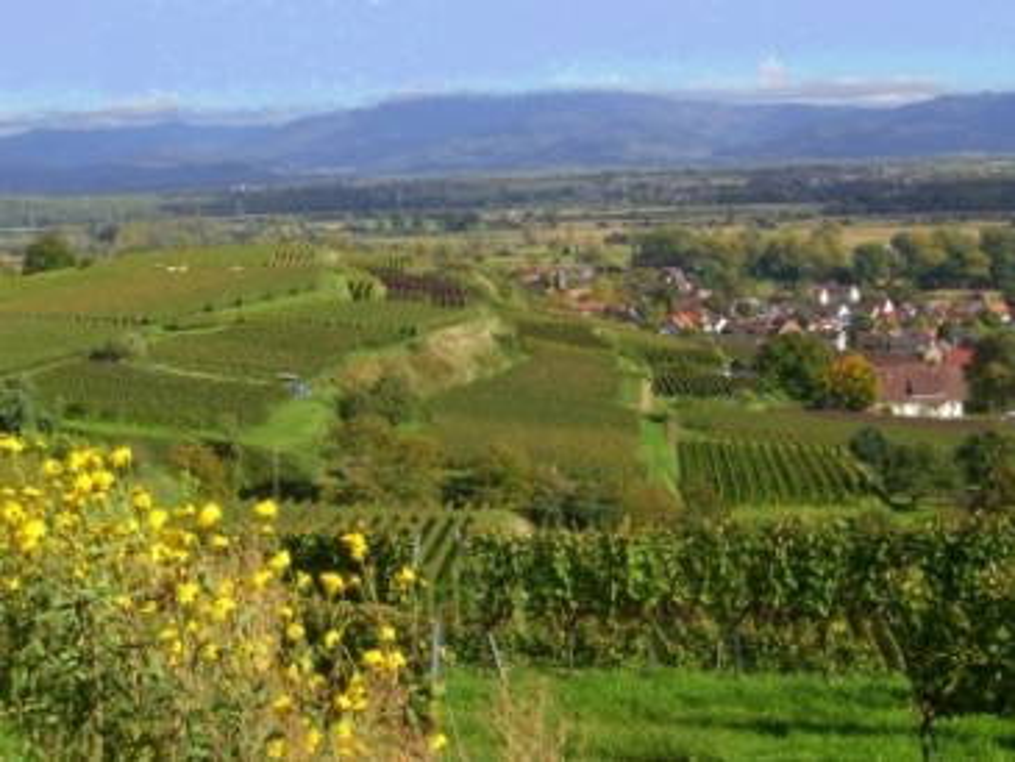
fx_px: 1613
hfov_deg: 34.9
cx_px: 508
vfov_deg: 26.6
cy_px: 381
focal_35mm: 55
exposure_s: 1/320
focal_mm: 9
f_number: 5.2
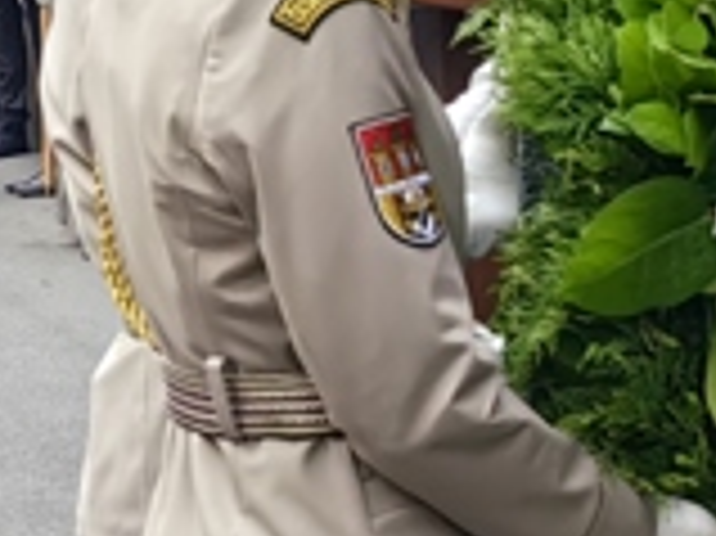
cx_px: -45
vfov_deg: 8.4
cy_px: -209
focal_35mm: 174
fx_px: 3596
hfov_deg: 11.2
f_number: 2
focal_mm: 5.75
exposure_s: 1/861
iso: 80
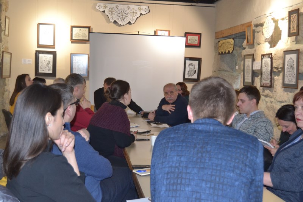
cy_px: 101
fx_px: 379
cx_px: 152
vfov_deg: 29.9
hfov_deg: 43.6
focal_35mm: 45
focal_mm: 30
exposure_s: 1/60
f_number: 4.2
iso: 800
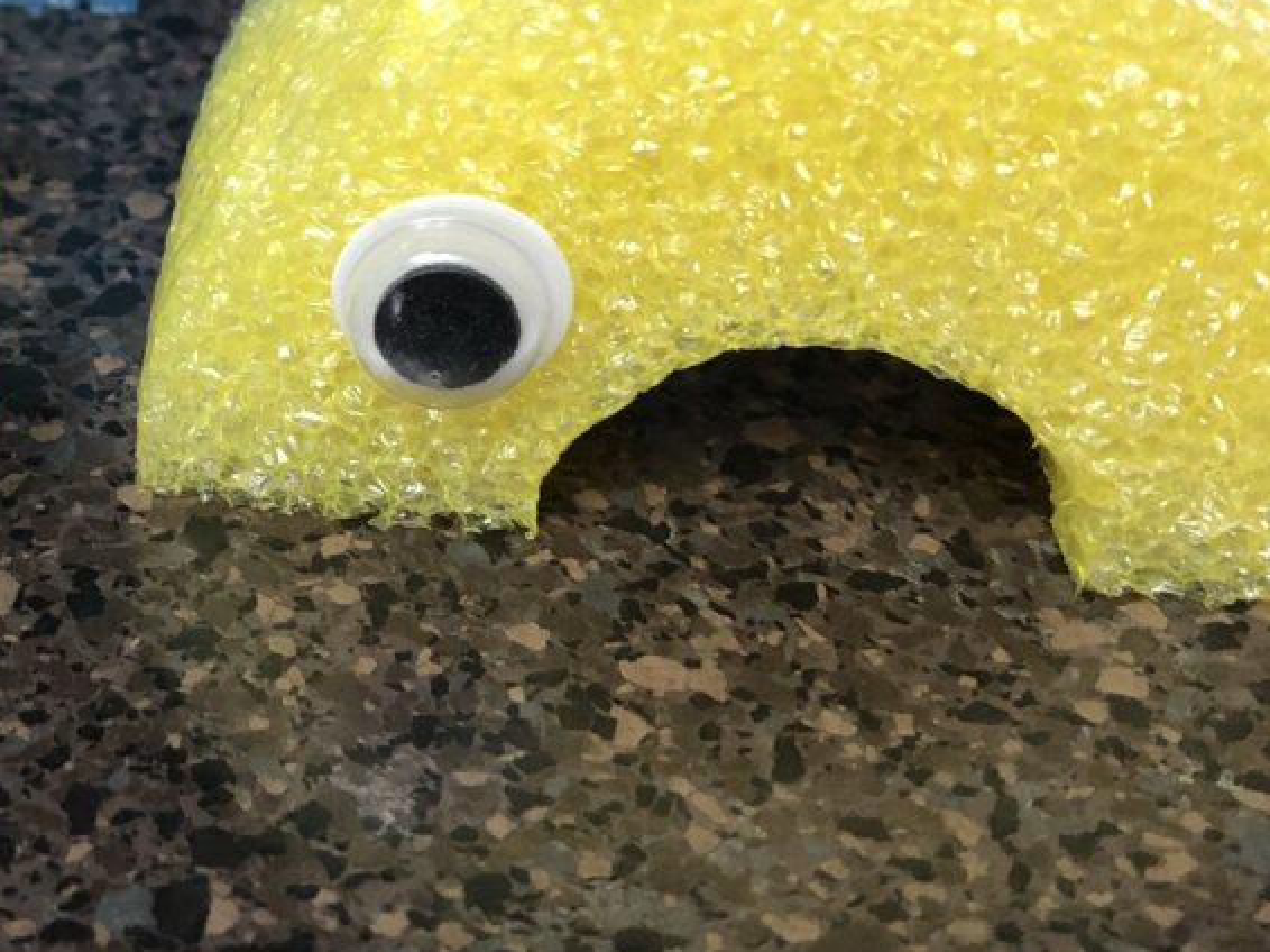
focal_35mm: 76
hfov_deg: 24.6
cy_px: 99
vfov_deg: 19.0
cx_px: 18
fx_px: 2787
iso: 40
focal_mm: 3.99
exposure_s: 1/15
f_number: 1.8
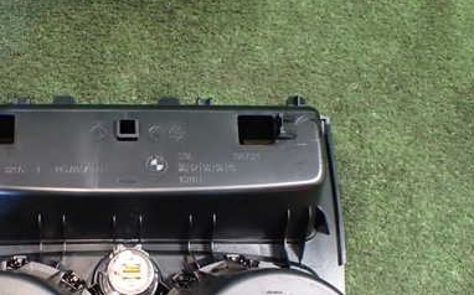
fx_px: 645
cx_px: 134
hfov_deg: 39.5
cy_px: 253
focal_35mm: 50
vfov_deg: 25.2
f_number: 2.3
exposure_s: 1/50
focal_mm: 5.4
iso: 800
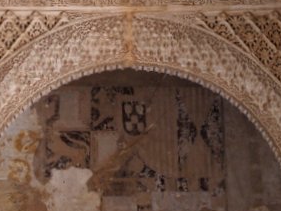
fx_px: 1178
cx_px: 148
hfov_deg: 13.6
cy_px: 70
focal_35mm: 145
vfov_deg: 10.2
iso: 320
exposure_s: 1/80
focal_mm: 17.8
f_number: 2.8
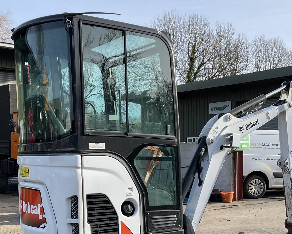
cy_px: 185
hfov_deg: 34.7
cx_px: 123
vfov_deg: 27.6
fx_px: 467
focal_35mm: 54
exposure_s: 1/642
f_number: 1.8
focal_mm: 3
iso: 16
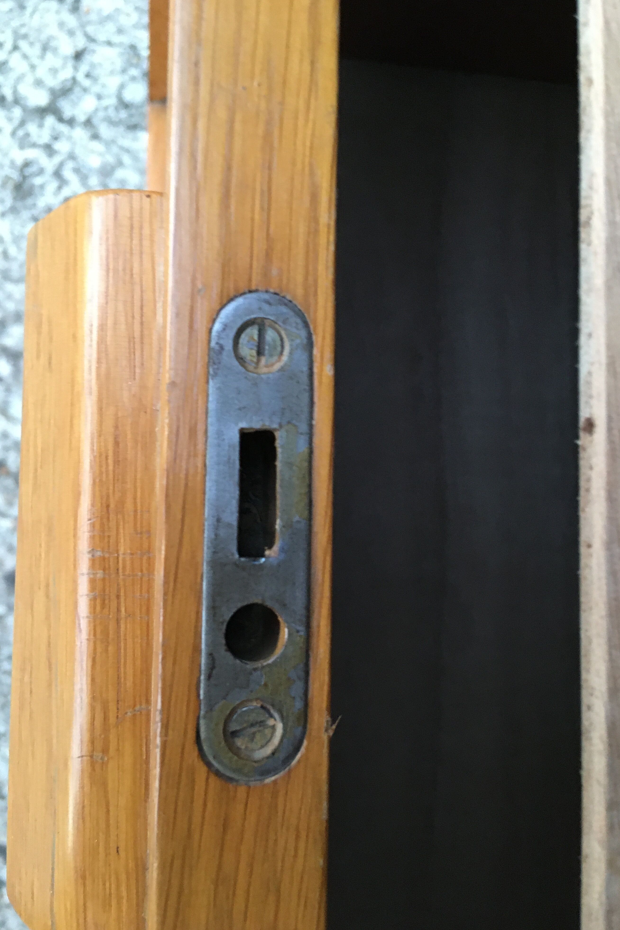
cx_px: 305
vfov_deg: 60.3
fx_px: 801
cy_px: 473
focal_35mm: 31
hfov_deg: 42.3
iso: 200
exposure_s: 1/25
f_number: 2.2
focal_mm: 4.15
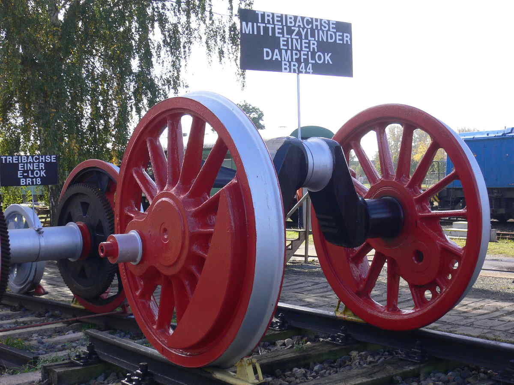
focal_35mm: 51
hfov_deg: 37.5
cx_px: 257
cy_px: 192
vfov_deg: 28.6
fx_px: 757
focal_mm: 8.5
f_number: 6.9
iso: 100
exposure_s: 1/100
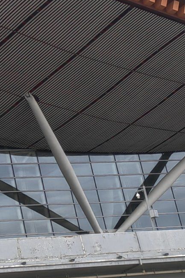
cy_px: 20
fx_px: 910
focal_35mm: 118
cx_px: -203
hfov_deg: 10.5
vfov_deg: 17.1
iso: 50
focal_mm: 5.54
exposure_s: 1/3333
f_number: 1.8
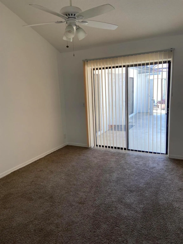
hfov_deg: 53.1
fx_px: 183
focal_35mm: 26
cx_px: 92
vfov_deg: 67.3
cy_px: 122
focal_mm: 4.25
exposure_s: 1/120
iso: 64
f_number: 1.8
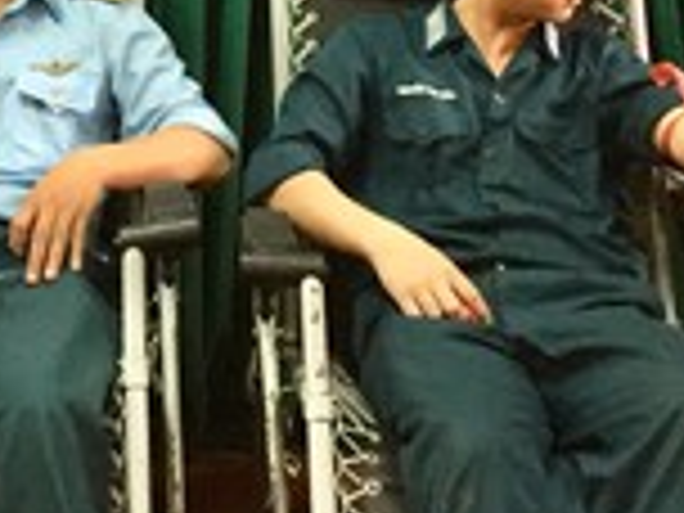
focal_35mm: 103
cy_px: -241
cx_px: 171
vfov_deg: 13.6
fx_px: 2035
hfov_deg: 18.9
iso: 250
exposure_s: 1/33
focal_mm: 4.15
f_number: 2.2
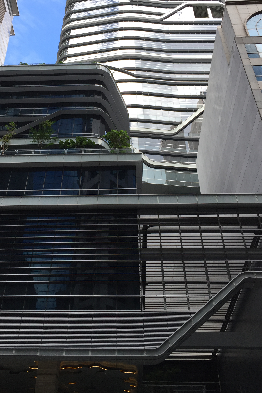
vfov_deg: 50.4
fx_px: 415
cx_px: 105
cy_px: 157
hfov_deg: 34.9
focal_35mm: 38
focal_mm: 4.15
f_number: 2.2
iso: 32
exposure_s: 1/356
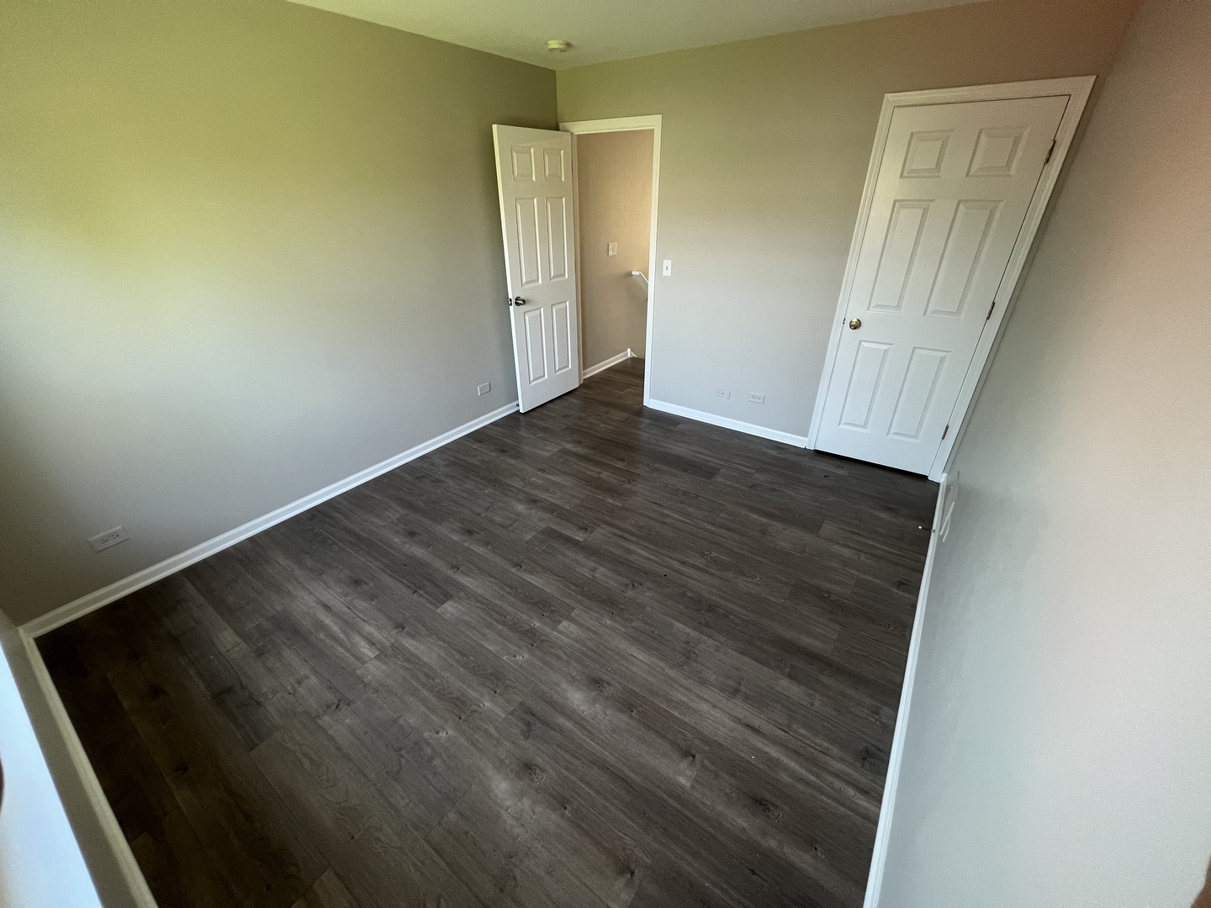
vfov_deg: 89.9
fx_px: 455
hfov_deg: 106.2
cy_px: 454
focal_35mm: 13
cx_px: 606
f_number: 1.8
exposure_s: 1/99
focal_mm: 1.57
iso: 160
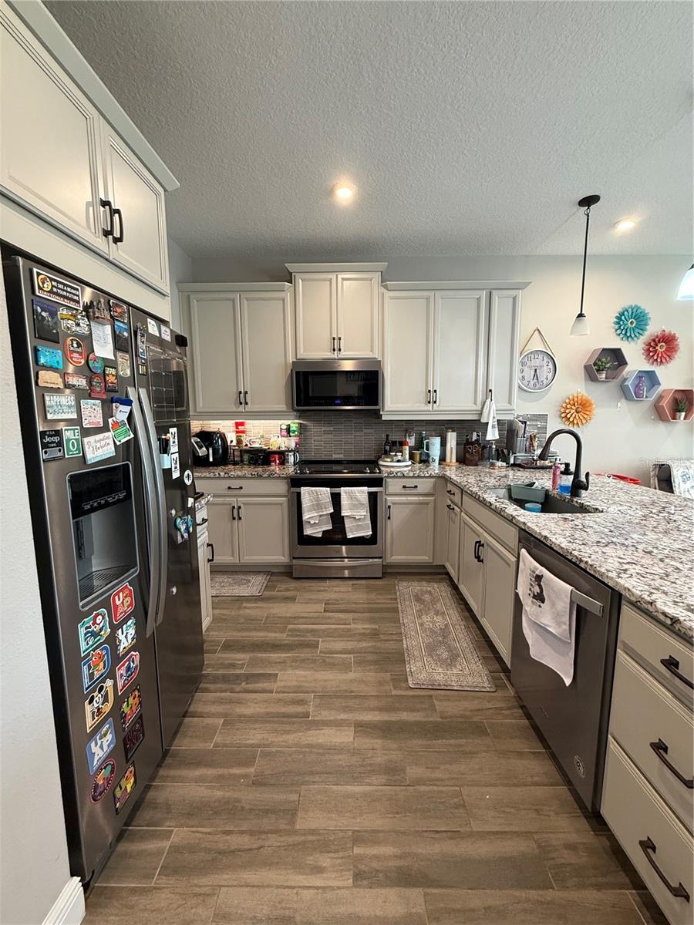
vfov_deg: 102.1
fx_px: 374
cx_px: 347
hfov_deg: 85.7
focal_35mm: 14
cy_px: 462
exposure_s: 1/60
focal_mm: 2.22
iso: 200
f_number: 2.2
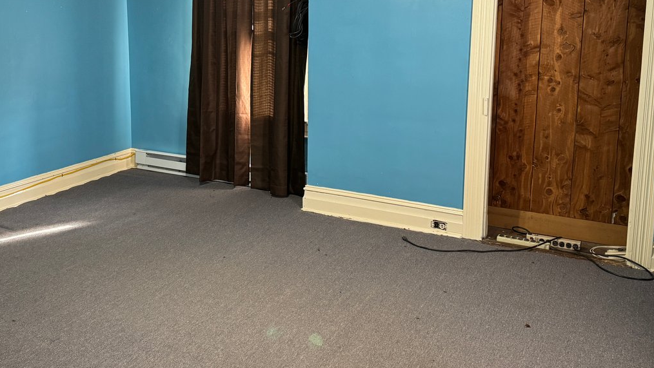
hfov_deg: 51.0
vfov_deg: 30.1
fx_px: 676
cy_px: 110
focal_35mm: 39
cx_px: 239
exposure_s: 1/60
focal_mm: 6.76
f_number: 1.78
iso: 320
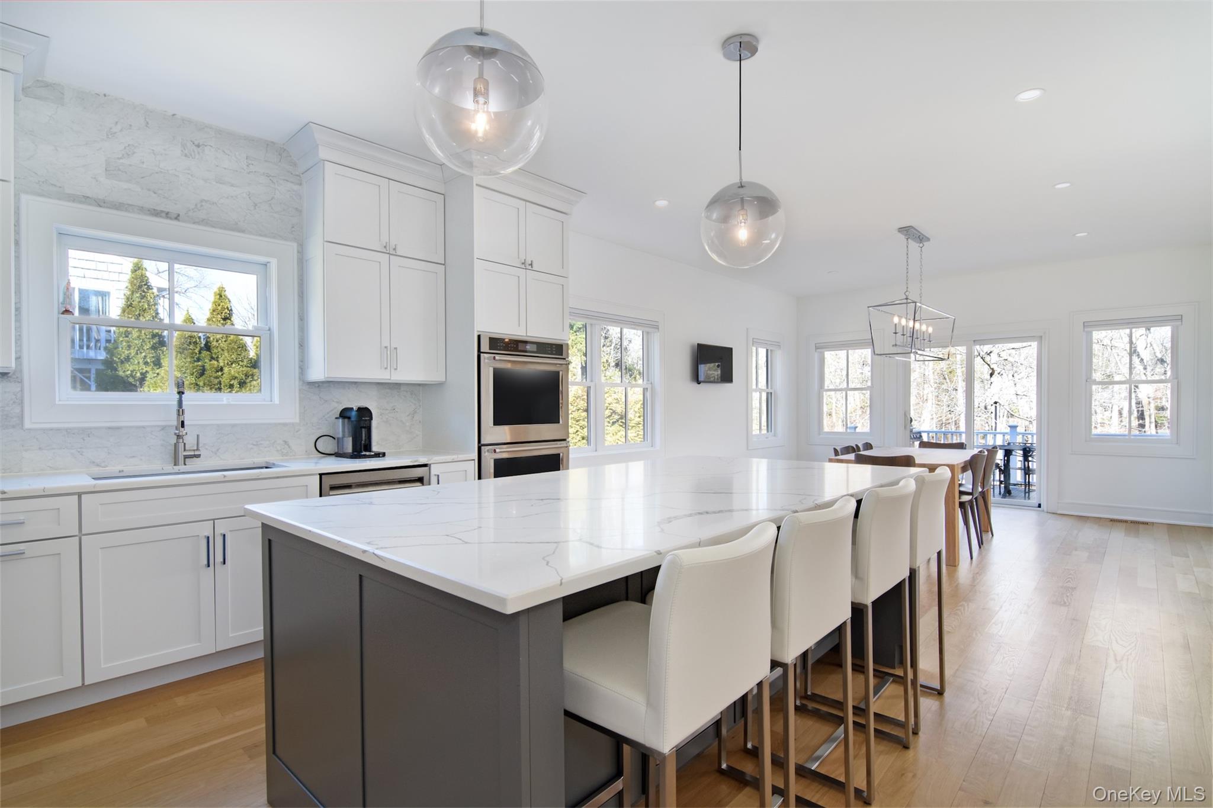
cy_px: 404
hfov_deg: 95.0
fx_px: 556
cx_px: 606
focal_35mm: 16
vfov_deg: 72.0
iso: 640
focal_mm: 11
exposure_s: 1/100
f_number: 8
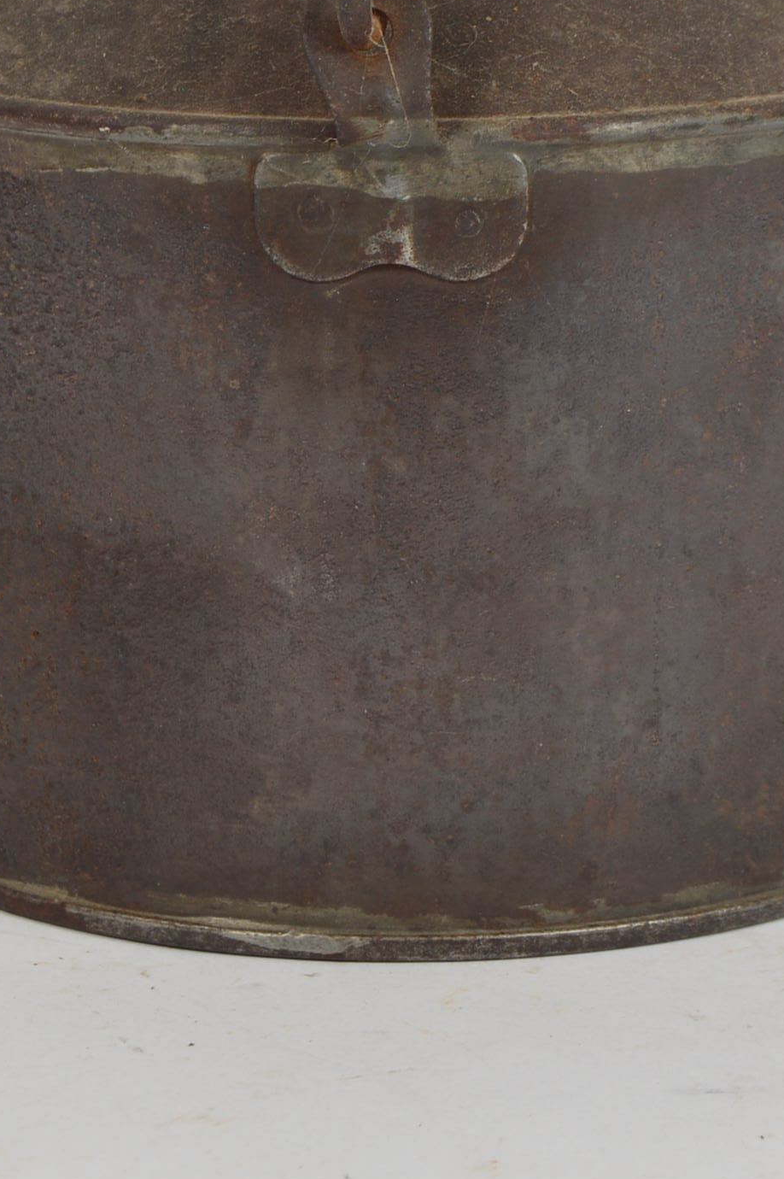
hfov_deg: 9.3
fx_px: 4812
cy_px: 151
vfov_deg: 13.9
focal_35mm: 147
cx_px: 502
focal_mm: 45
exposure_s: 1/80
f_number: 9
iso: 100
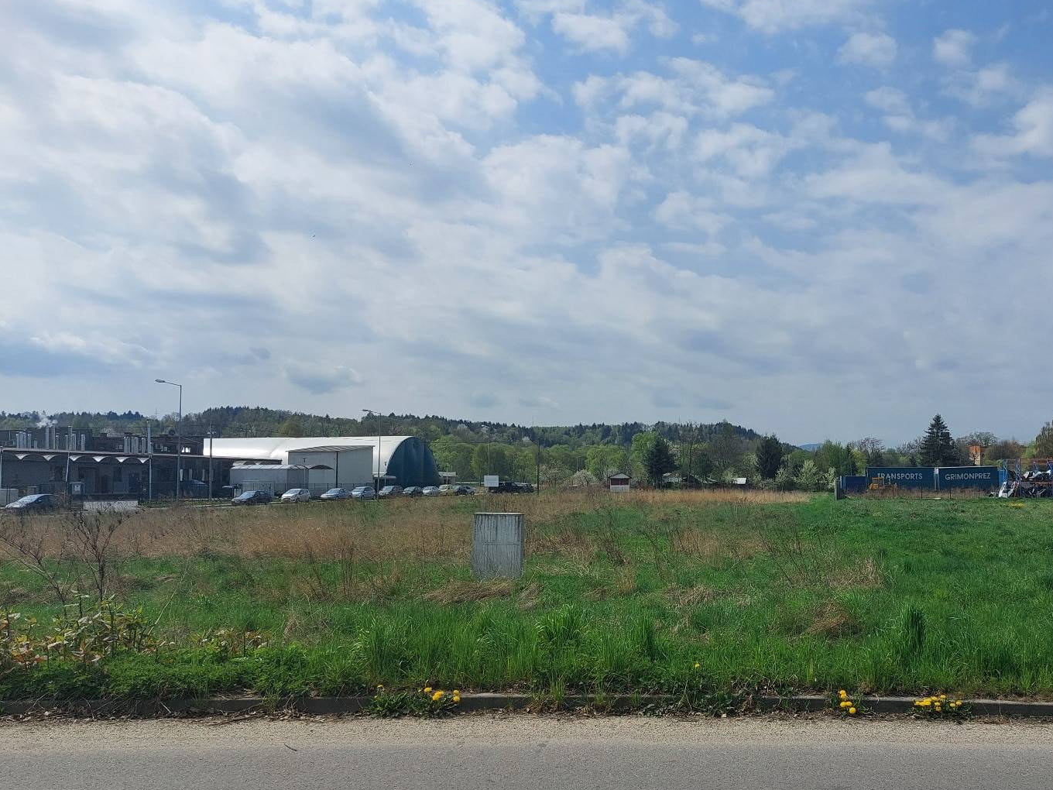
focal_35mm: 31
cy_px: 430
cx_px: 667
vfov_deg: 45.4
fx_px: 943
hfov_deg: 57.5
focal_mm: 5.23
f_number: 1.8
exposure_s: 1/2235
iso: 25
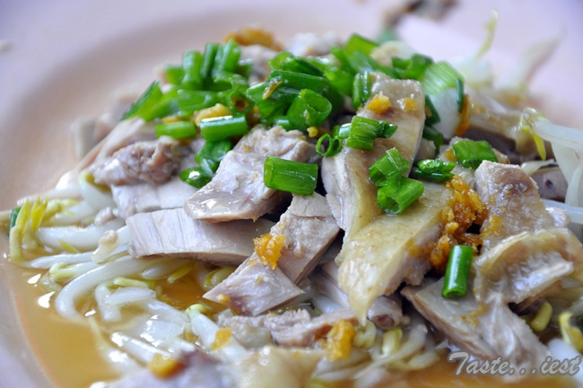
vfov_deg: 8.7
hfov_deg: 13.1
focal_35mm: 158
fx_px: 2548
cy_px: 194
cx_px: 292
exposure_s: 1/125
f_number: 5.6
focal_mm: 105
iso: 1250
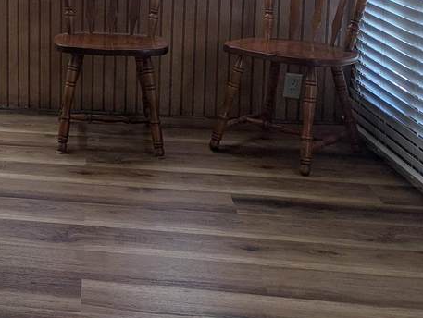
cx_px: -51
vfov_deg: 21.0
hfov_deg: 26.5
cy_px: -24
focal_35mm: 67
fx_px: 820
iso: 37
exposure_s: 1/104
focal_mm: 6.81
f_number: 1.85
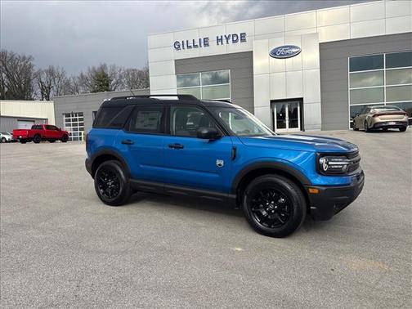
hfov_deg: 67.3
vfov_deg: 53.1
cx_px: 206
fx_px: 309
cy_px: 154
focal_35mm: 26
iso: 64
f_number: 1.6
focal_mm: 5.96
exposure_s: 1/3448
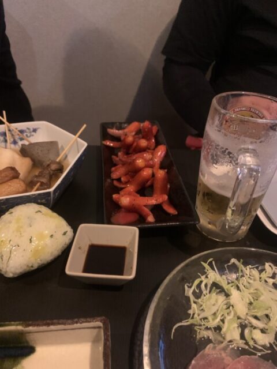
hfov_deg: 53.1
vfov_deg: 67.3
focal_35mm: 26
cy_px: 184
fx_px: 277
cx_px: 138
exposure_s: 1/24
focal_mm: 4.25
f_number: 1.8
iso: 800
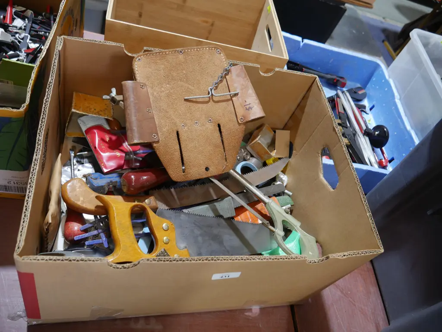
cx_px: 221
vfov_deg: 49.8
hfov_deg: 63.4
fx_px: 358
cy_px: 166
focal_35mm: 28
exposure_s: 1/60
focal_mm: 14
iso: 400
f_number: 3.5
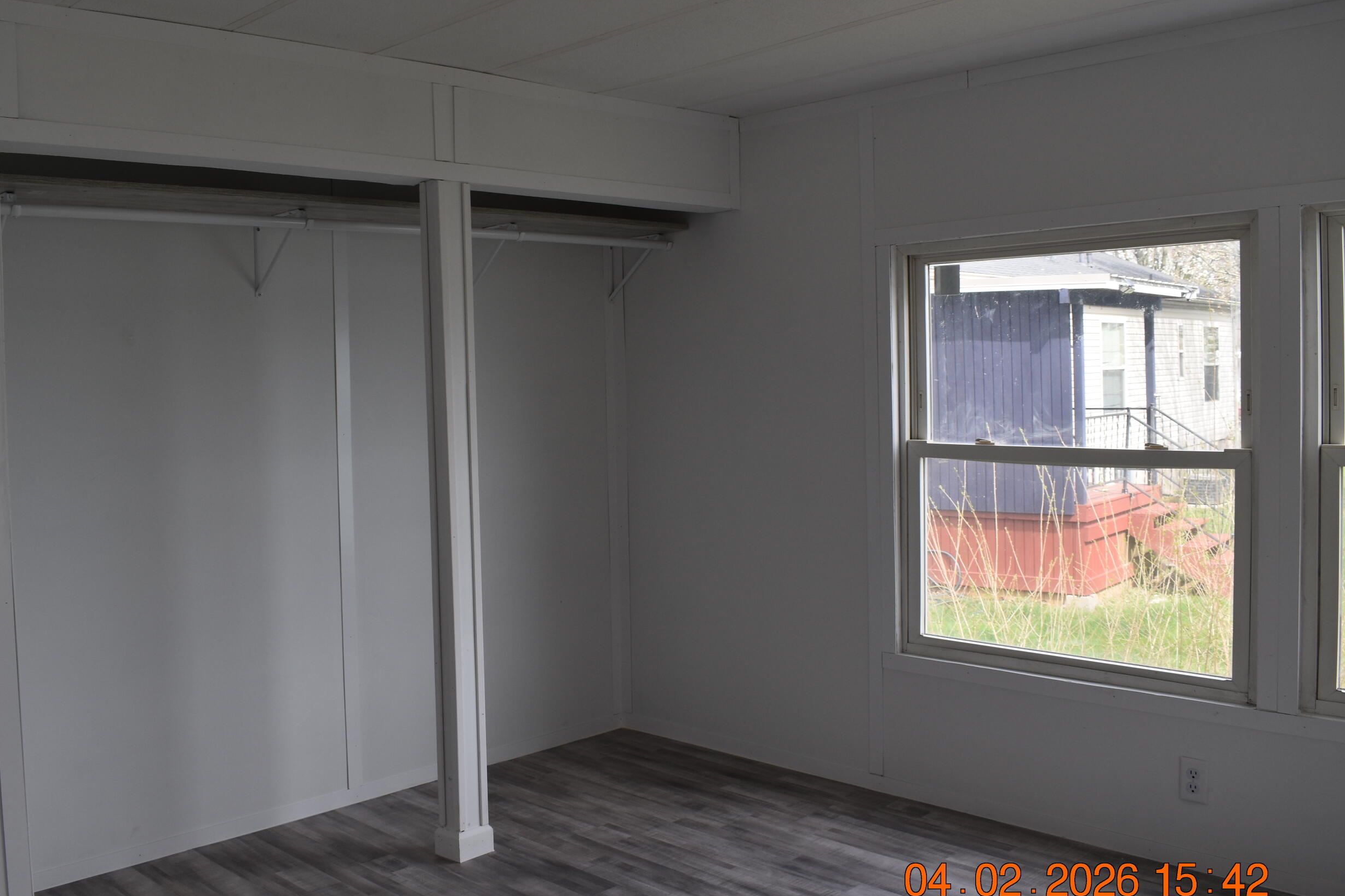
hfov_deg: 57.1
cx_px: 602
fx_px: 1233
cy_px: 415
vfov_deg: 39.9
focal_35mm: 33
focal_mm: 18
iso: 200
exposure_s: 1/160
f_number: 6.3
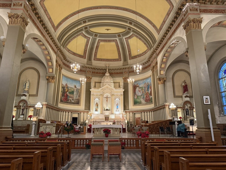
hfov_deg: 71.6
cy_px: 85
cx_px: 113
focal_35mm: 24
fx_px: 157
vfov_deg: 56.8
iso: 500
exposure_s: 1/60
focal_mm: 6.76
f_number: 1.78
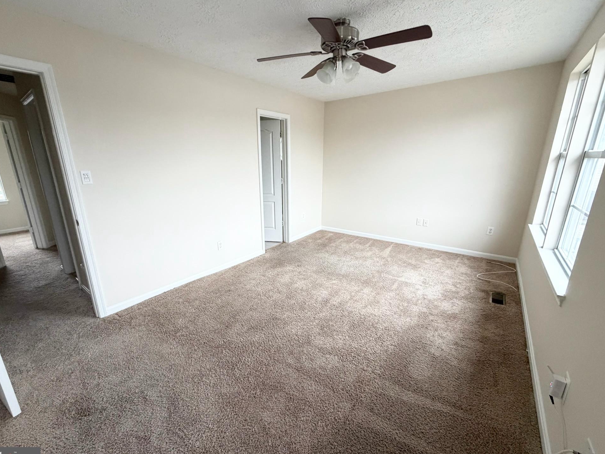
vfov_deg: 81.8
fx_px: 262
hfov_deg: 98.1
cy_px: 230
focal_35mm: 15
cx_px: 286
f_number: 2.2
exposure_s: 1/121
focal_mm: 2.22
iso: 320
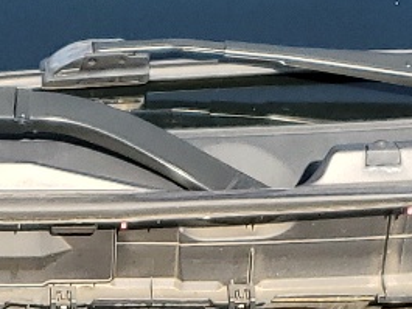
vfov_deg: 9.0
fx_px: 1869
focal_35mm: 157
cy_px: 602
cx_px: -11
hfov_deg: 12.4
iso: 50
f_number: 1.5
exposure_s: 1/1000
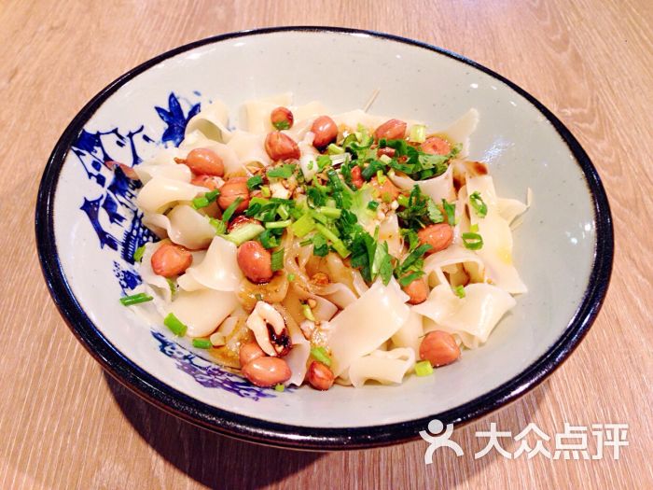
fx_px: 623
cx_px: 326
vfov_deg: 42.9
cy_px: 245
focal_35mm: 33
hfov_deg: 55.4
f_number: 2.4
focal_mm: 4.12
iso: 100
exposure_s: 1/20
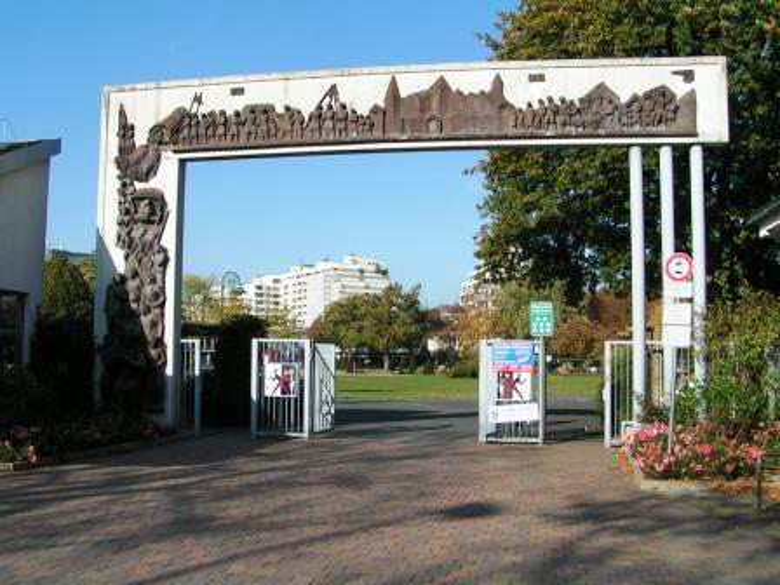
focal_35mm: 38
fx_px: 856
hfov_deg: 49.0
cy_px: 292
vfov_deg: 37.7
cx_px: 390
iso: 50
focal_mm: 5.8
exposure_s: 1/500
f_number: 5.6
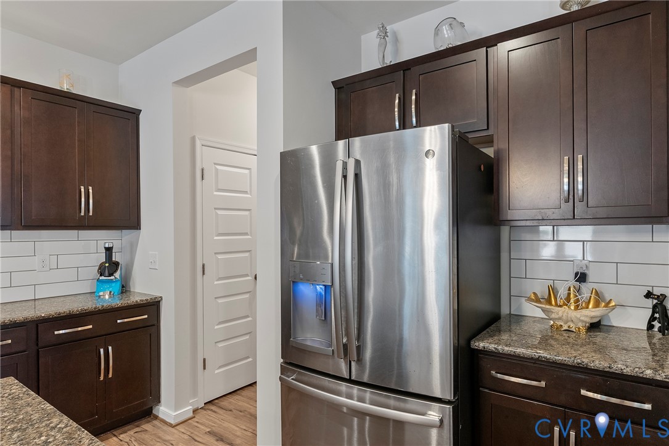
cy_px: 223
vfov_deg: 59.5
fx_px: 390
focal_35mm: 21
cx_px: 334
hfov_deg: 81.2
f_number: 14
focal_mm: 21
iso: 800
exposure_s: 1/2
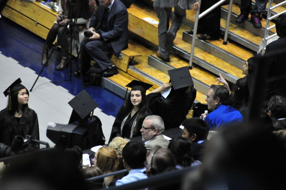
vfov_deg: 4.6
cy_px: 95
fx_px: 2380
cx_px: 143
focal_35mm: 300
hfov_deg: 6.9
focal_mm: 200
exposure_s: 1/100
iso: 2200
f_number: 5.6
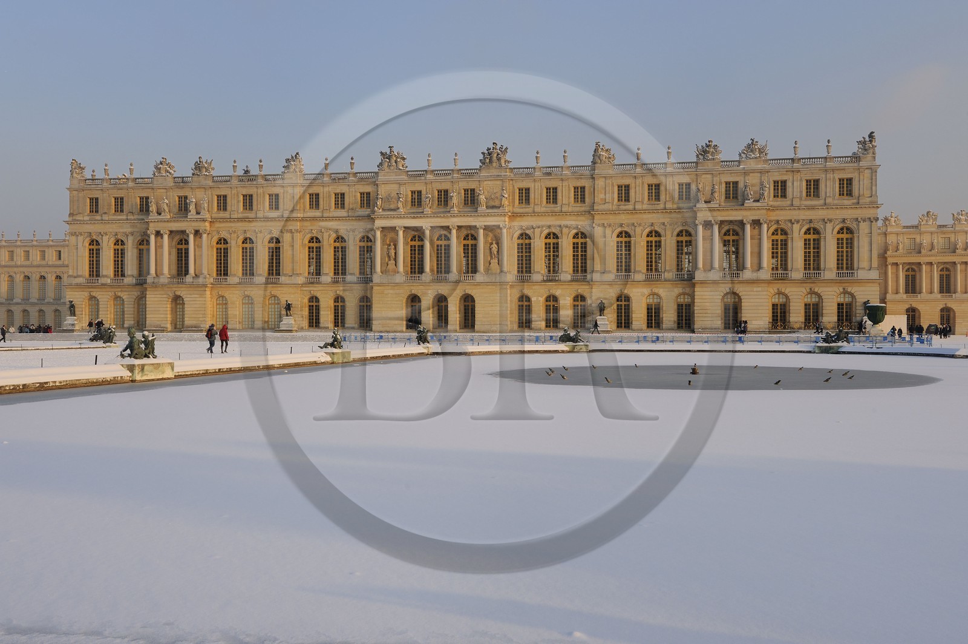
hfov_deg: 48.5
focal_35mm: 40
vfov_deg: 33.3
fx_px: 1075
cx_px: 484
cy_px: 322
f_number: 10
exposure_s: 1/160
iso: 200
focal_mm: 40
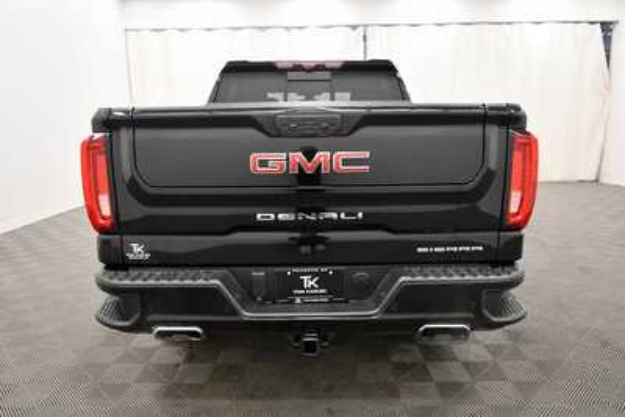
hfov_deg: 71.5
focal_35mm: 25
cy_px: 208
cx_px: 312
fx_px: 434
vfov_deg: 51.3
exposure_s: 1/125
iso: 1600
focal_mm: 17
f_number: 5.3
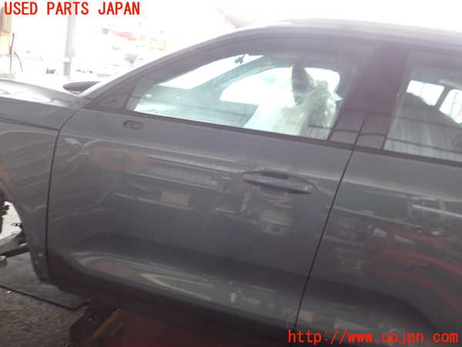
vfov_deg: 46.8
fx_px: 400
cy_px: 174
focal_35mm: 30
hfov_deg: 60.0
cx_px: 231
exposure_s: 1/30
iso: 250
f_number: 2.3
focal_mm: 5.4
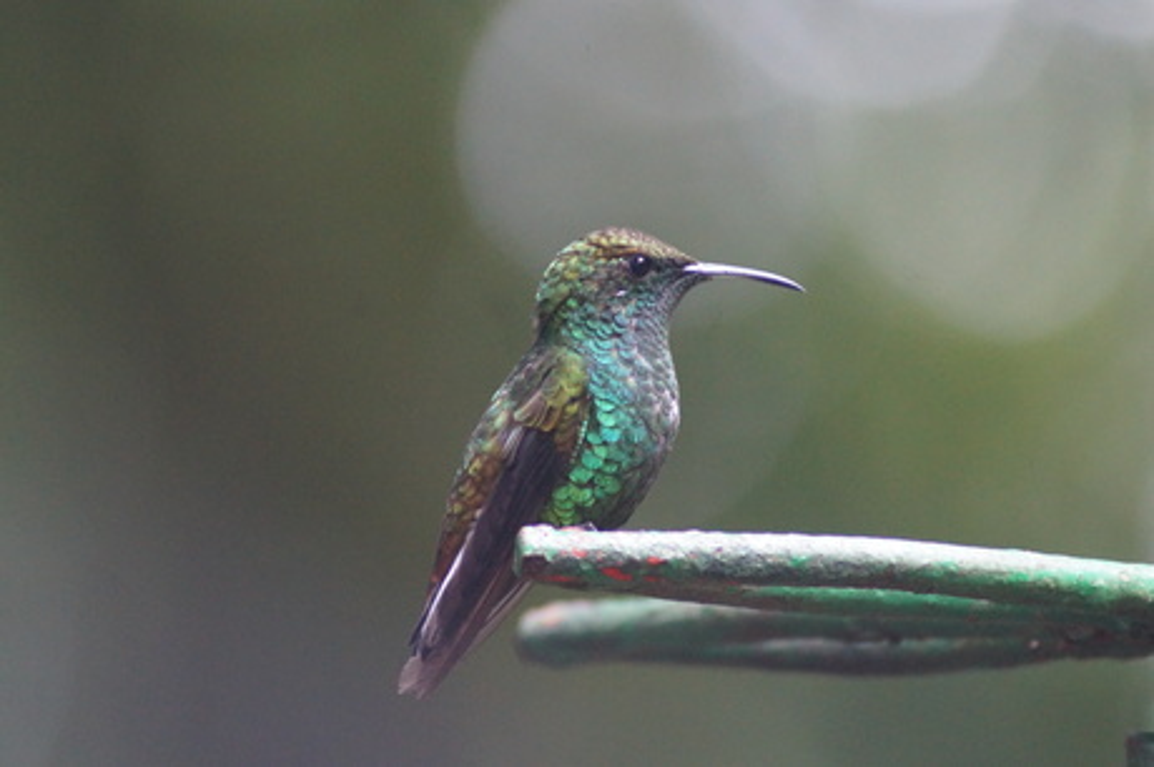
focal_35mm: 450
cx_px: 577
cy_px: 384
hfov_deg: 4.6
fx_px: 14414
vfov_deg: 3.1
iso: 3200
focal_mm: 300
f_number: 5.6
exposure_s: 1/160
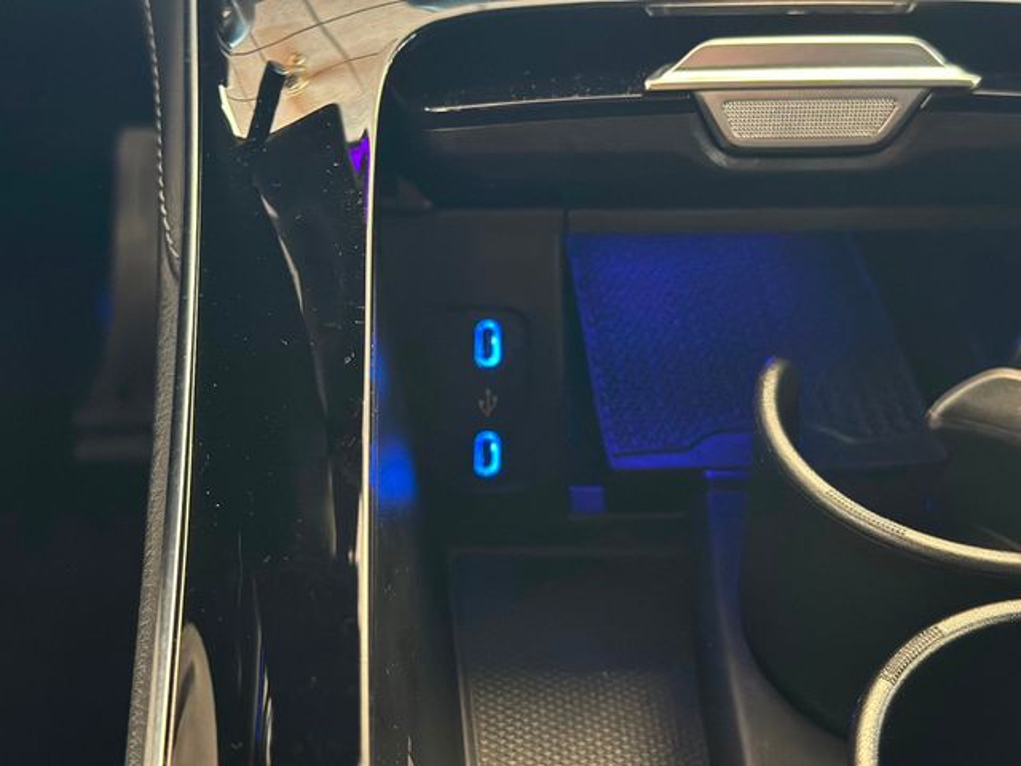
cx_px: 510
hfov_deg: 39.7
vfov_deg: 30.3
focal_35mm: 48
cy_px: 383
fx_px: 1416
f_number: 1.78
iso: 800
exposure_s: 1/30
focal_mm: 6.86
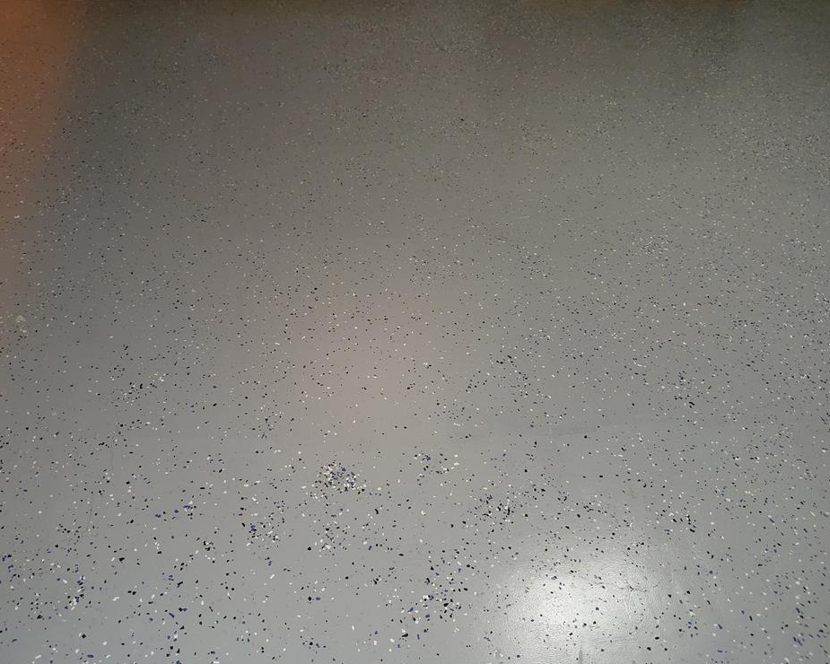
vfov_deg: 53.2
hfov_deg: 63.9
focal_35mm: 27
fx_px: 663
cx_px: 372
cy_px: 344
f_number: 1.8
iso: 320
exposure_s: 1/40
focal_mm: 4.69
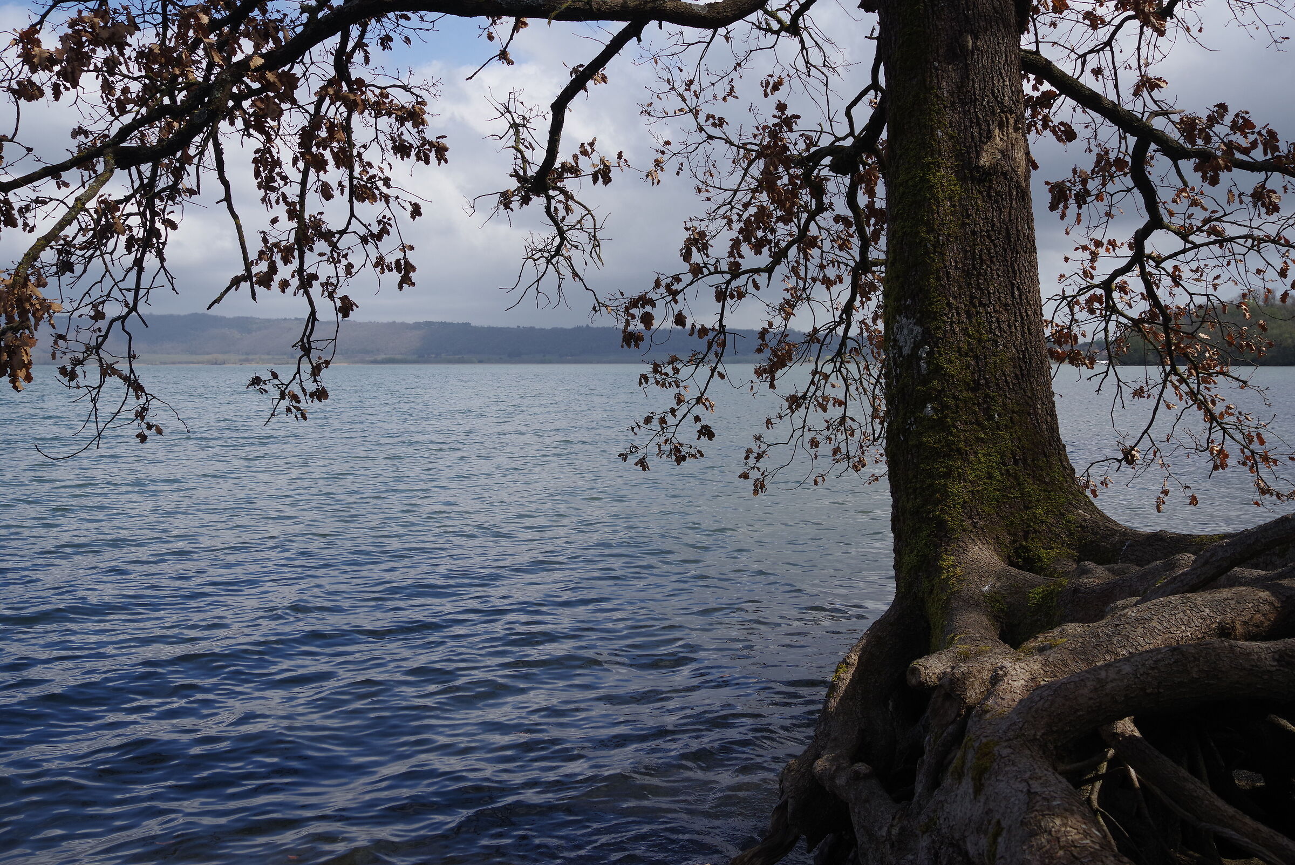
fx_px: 1295
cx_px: 648
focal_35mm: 36
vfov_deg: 36.9
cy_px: 432
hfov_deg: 53.1
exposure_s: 1/250
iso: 400
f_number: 13
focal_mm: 36
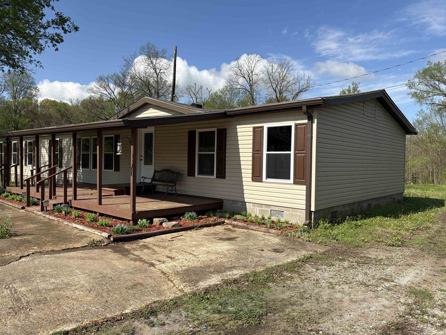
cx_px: 223
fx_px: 335
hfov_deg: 67.3
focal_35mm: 26
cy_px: 168
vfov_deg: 53.1
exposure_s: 1/3448
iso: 50
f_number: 1.6
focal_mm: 5.96
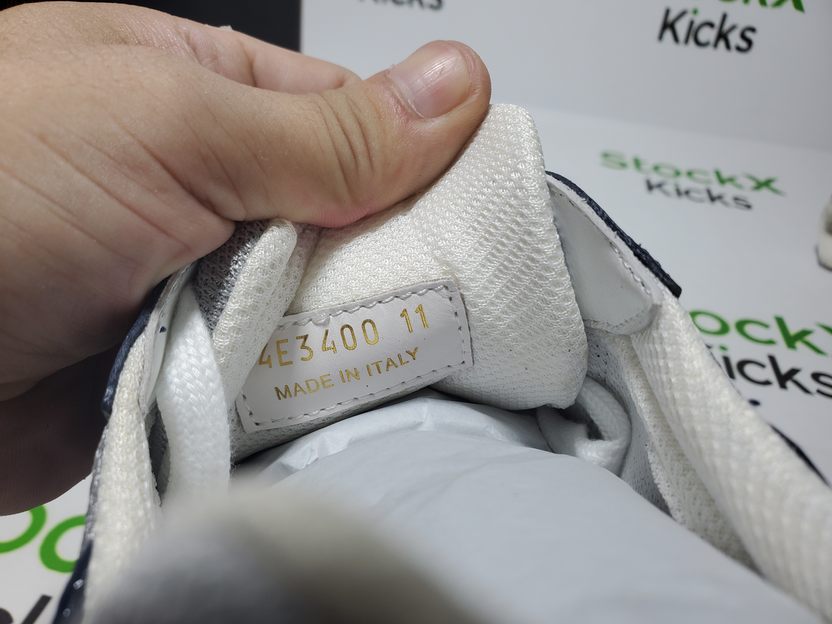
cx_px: 416
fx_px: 625
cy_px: 312
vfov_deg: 53.1
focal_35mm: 26
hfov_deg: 67.3
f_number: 2.4
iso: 50
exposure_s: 1/274
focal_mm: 4.3
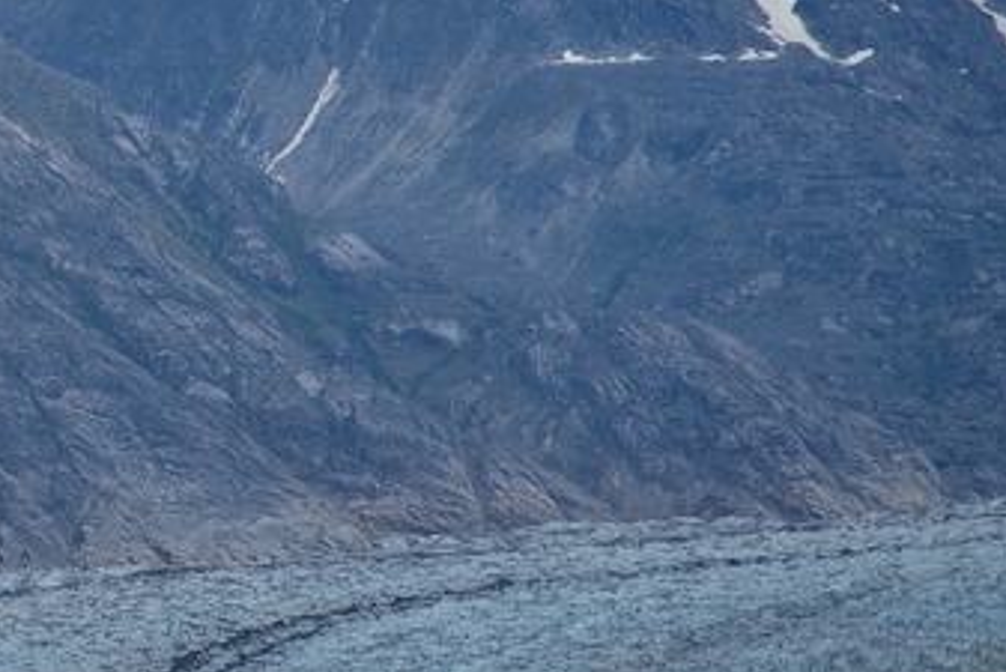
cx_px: -746
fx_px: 12747
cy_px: 314
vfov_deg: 3.0
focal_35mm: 456
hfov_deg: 4.5
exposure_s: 1/250
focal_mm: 120
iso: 100
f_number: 7.1
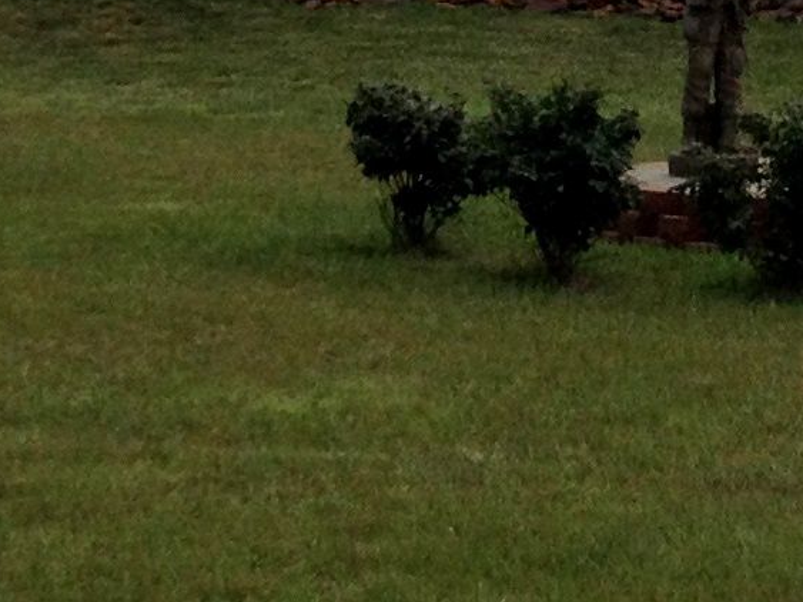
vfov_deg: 7.2
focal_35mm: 203
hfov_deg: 9.7
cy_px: -161
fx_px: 4708
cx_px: 769
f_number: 2.4
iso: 50
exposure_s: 1/3067
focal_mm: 4.28
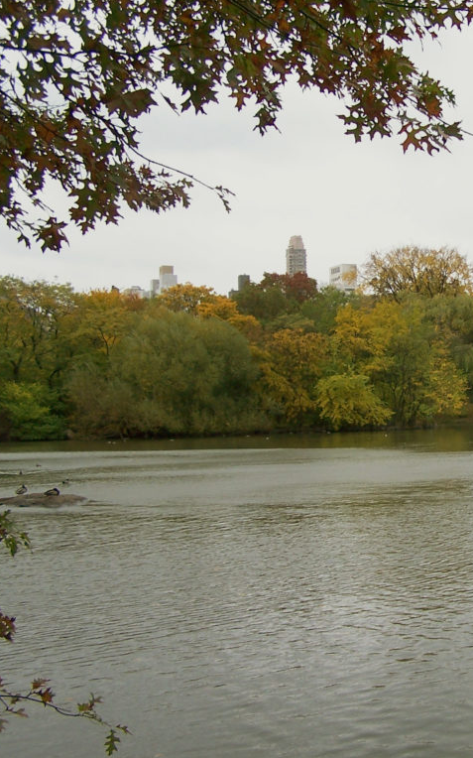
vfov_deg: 37.5
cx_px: 485
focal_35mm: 54
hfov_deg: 22.9
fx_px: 1115
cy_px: 378
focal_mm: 6.3
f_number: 2.8
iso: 80
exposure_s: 1/250
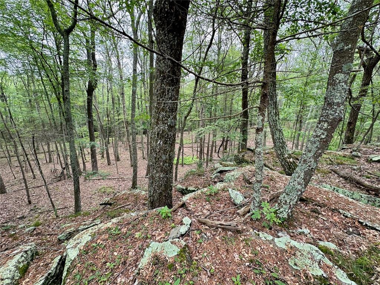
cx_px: 190
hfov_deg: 102.1
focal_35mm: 14
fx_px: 154
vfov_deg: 85.7
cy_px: 142
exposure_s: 1/99
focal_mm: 2.22
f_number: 2.2
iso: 40
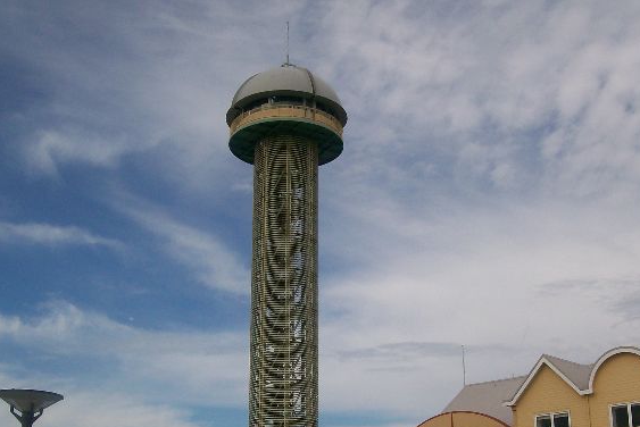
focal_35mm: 49
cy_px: 294
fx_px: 872
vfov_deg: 27.3
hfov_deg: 40.3
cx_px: 326
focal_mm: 6
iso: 80
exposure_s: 1/1029
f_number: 4.8
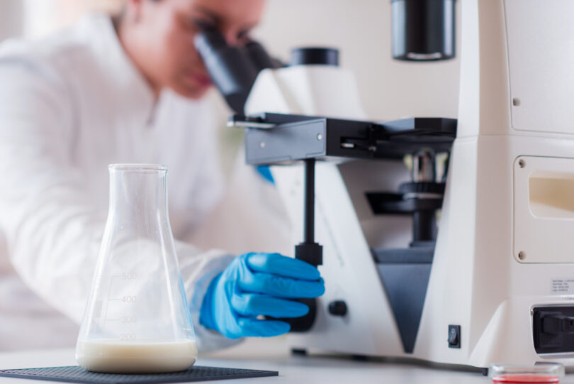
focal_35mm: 85
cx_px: 287
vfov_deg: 16.1
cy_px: 192
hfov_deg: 23.9
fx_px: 1356
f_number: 2.8
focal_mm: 85
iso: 200
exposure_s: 1/160
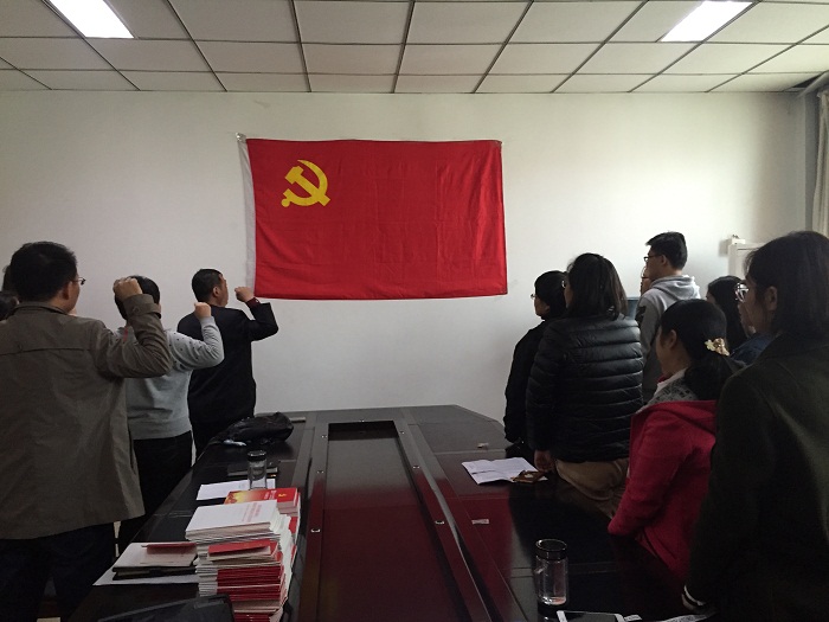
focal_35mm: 29
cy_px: 311
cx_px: 414
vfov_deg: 48.2
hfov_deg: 61.7
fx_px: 695
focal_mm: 4.15
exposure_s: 1/33
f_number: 2.2
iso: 200
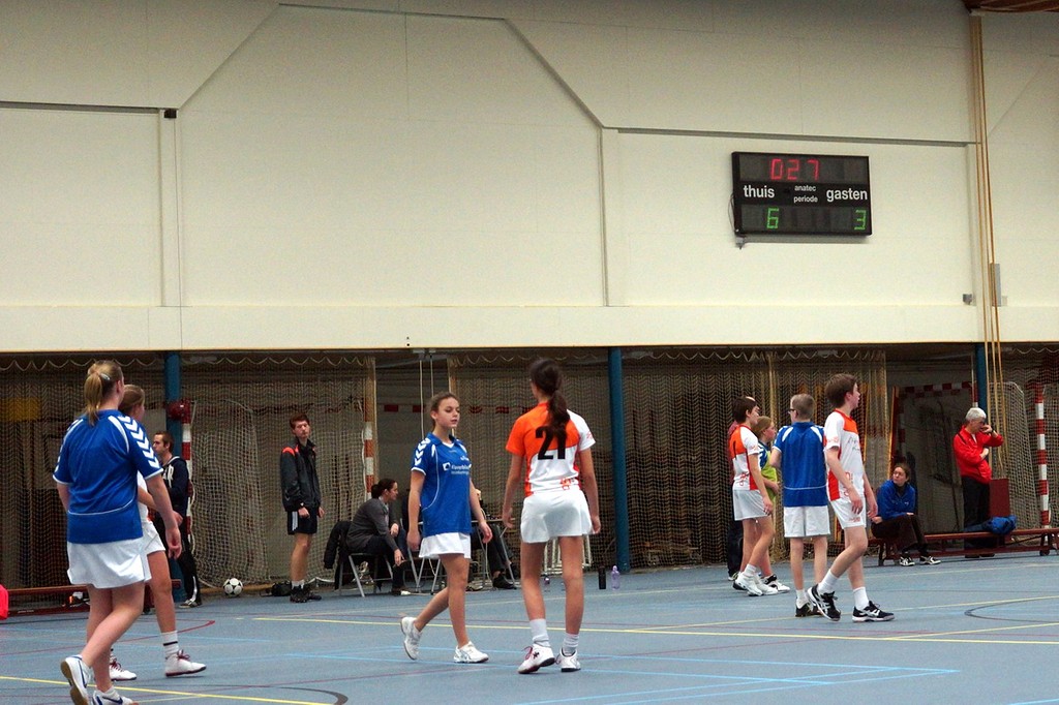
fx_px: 1764
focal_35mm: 60
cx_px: 530
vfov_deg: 22.6
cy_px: 352
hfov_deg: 33.4
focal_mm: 40
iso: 1250
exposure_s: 1/200
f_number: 2.8
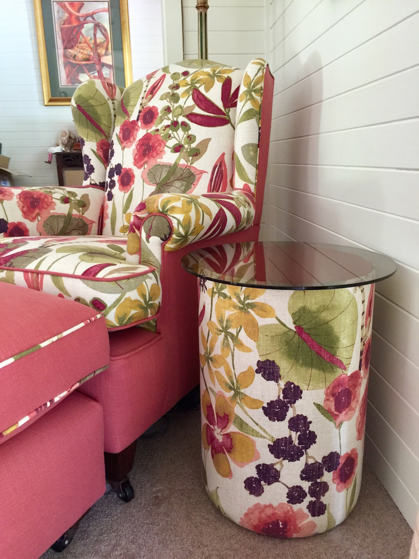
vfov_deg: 61.7
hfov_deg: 48.2
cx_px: 210
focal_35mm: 29
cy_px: 280
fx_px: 468
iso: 100
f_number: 2.2
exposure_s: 1/10
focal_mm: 4.15
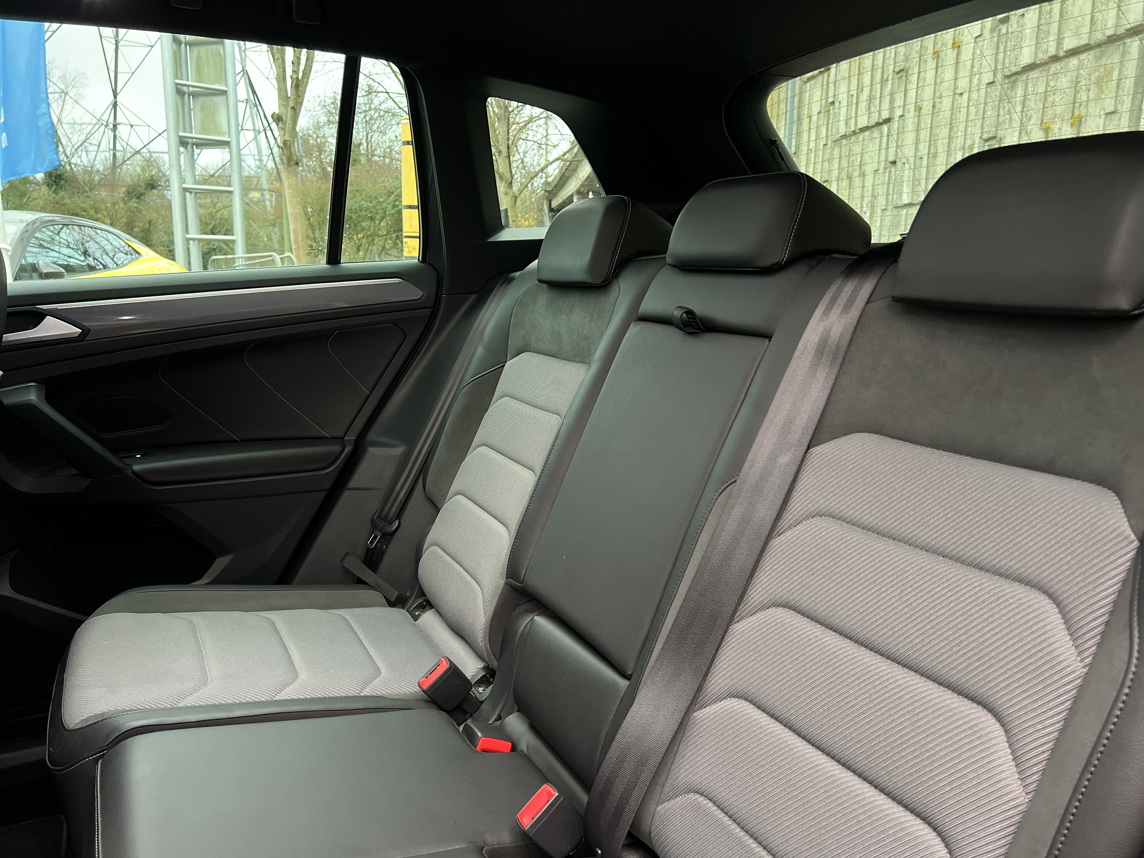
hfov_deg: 67.3
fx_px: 859
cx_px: 572
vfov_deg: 53.1
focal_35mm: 26
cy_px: 429
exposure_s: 1/30
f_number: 1.5
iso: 640
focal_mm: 5.7
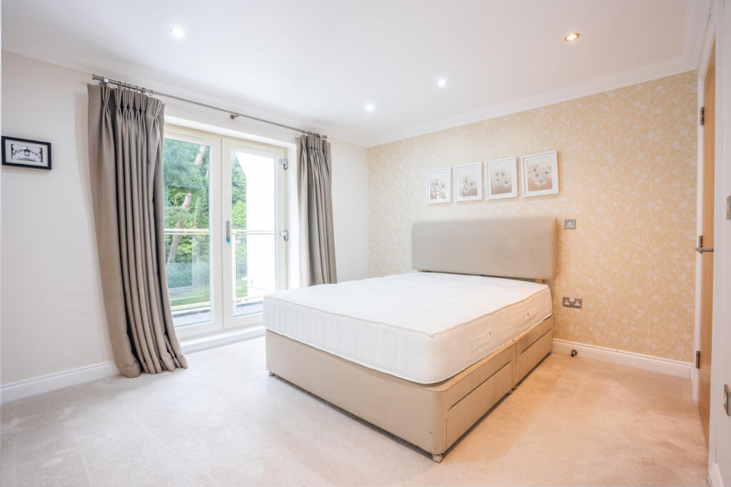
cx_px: 366
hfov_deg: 96.7
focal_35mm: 16
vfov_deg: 73.8
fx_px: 325
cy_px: 244
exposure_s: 1/10
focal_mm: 16
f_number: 11
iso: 200
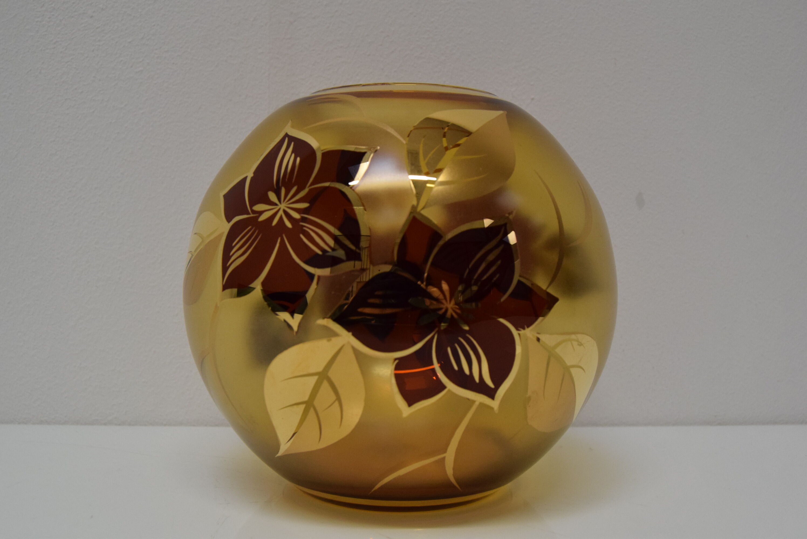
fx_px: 808
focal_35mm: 36
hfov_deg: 53.1
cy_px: 270
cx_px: 404
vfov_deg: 36.9
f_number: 7.1
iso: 1600
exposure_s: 1/200
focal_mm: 24
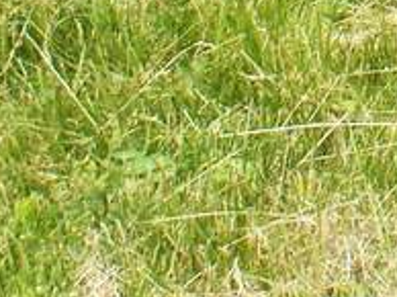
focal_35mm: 231
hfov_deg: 8.2
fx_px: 2646
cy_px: -485
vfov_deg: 6.1
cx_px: 778
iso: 100
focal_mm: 7.54
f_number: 4.8
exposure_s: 1/500
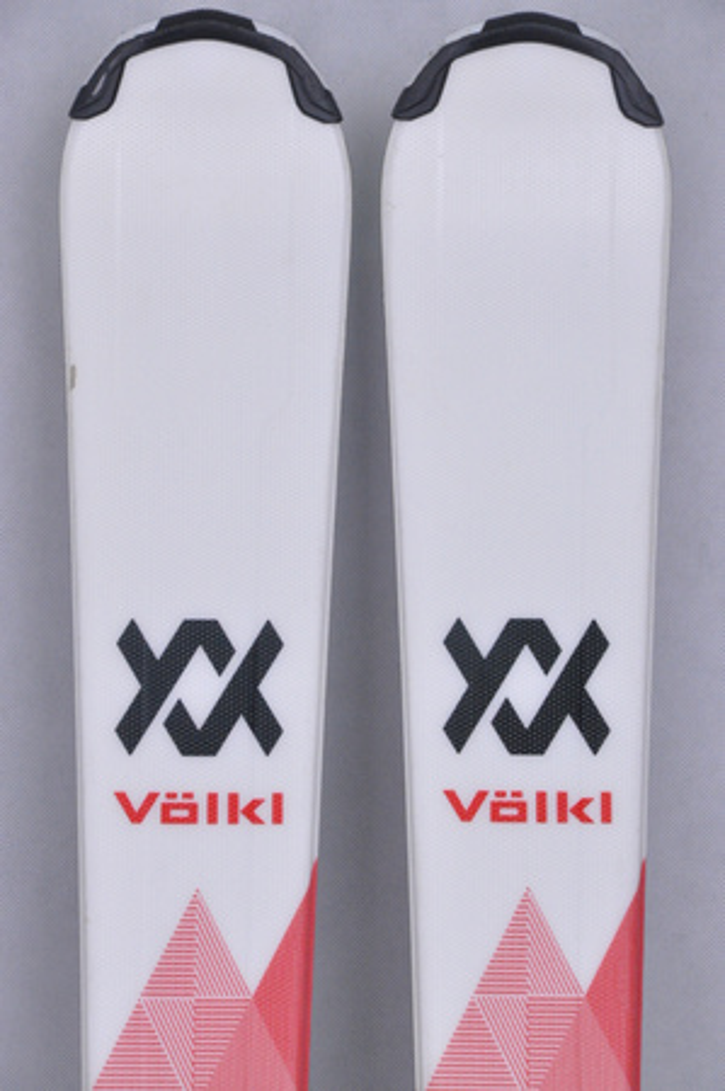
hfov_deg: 8.7
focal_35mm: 158
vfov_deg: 13.1
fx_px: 4768
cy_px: 546
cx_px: 362
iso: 3200
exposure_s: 1/125
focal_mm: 105
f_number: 9.5
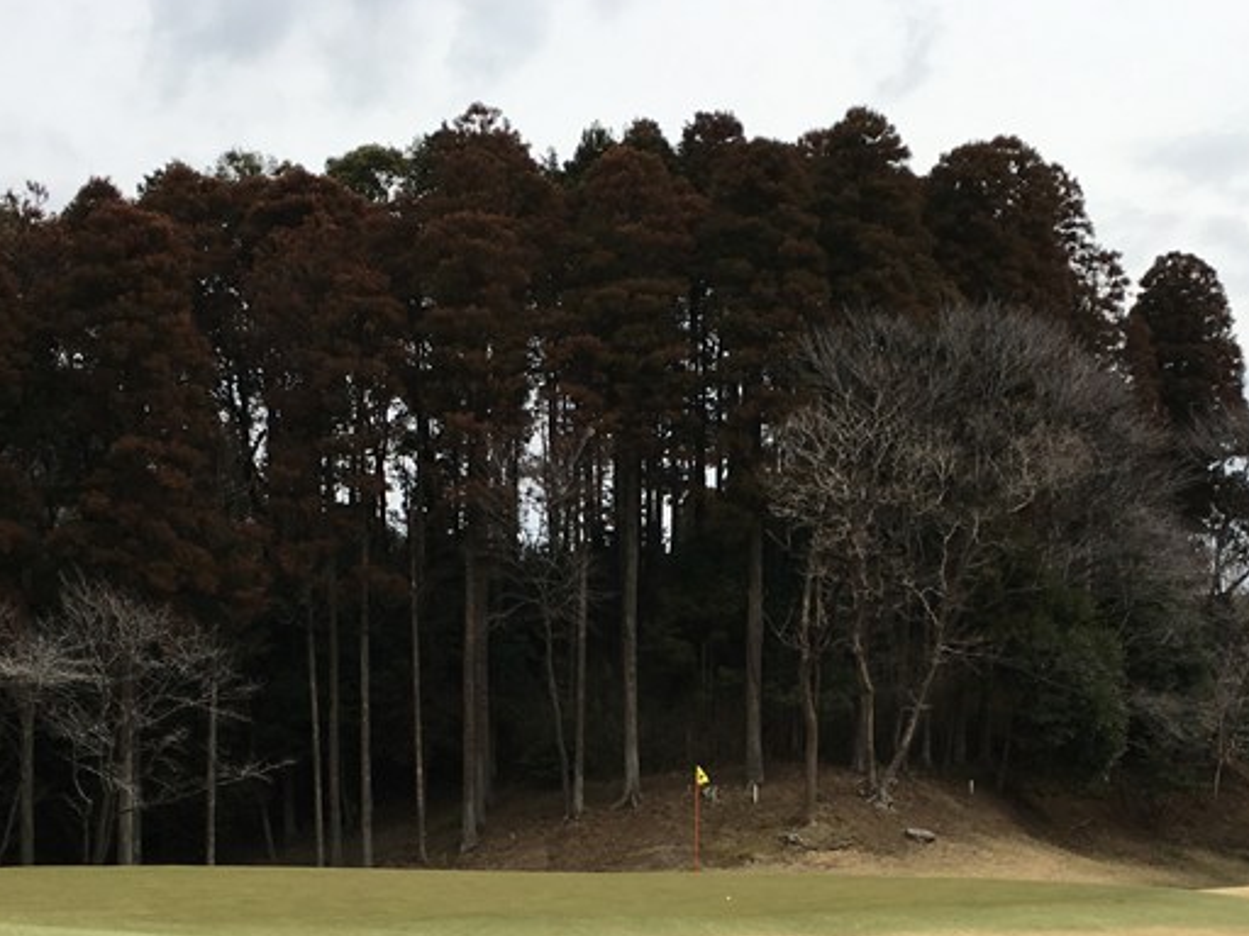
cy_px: 838
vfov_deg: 24.5
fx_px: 2093
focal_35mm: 58
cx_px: 681
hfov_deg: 33.2
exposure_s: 1/1672
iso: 25
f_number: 2.2
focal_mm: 4.15
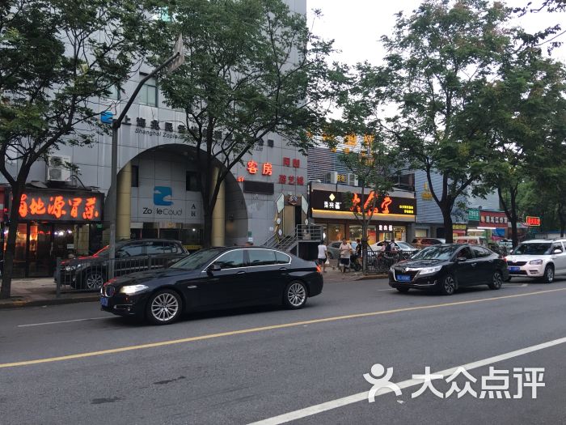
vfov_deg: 48.2
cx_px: 283
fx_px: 474
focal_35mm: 29
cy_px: 212
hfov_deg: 61.7
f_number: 2.2
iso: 32
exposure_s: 1/17
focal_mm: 4.15
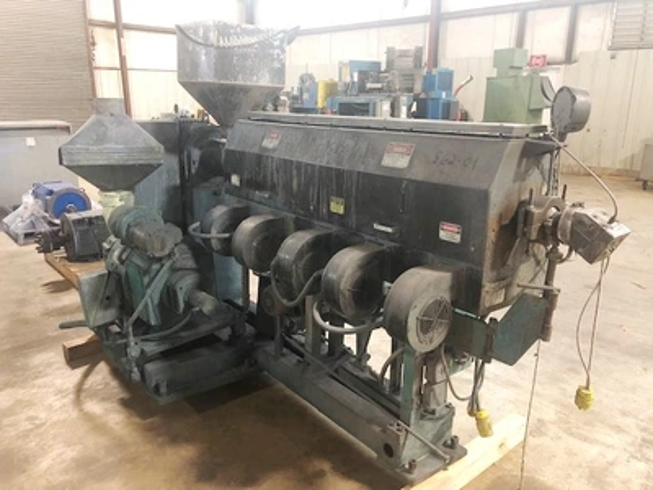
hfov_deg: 63.4
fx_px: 528
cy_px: 245
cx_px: 326
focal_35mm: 28
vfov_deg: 49.7
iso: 100
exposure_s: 1/6
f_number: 1.8
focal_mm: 4
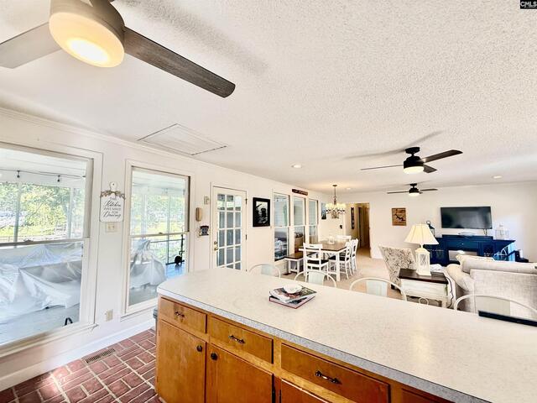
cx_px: 268
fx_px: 217
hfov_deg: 102.1
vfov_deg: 85.7
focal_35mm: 14
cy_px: 202
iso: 200
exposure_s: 1/99
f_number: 2.2
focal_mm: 2.22
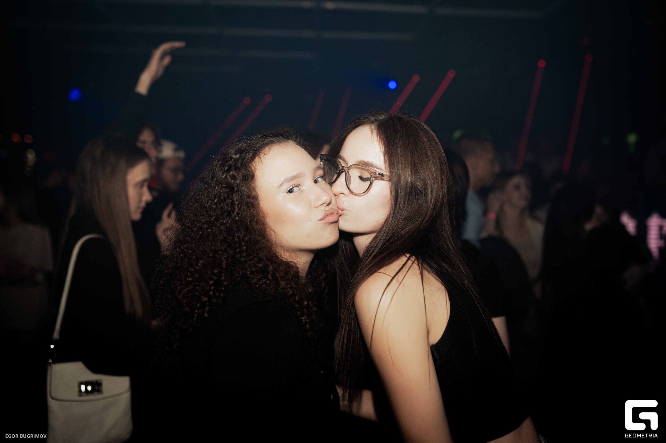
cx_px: 333
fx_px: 647
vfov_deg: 37.8
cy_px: 222
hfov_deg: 54.5
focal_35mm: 35
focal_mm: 35
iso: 400
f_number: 2.5
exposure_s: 1/200
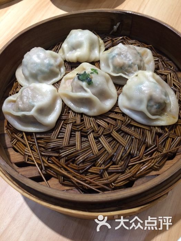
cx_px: 90
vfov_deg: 61.7
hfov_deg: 48.2
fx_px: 202
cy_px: 120
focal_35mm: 29
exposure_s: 1/33
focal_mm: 4.15
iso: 100
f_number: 2.2
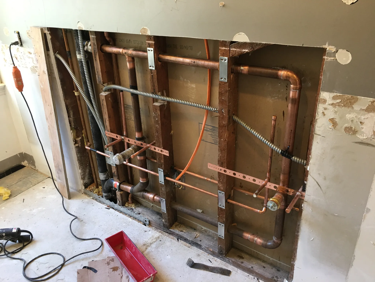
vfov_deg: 48.2
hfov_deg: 61.7
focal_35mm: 29
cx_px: 188
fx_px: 314
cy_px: 141
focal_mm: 4.15
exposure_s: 1/15
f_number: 2.2
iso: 40
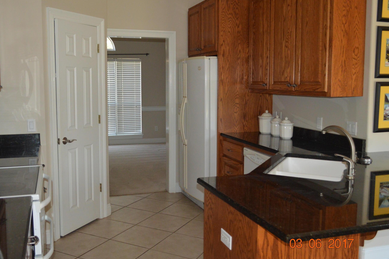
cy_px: 115
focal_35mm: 35
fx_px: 378
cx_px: 171
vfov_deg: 37.8
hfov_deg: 54.3
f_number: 3.8
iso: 1250
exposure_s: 1/60
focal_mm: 20
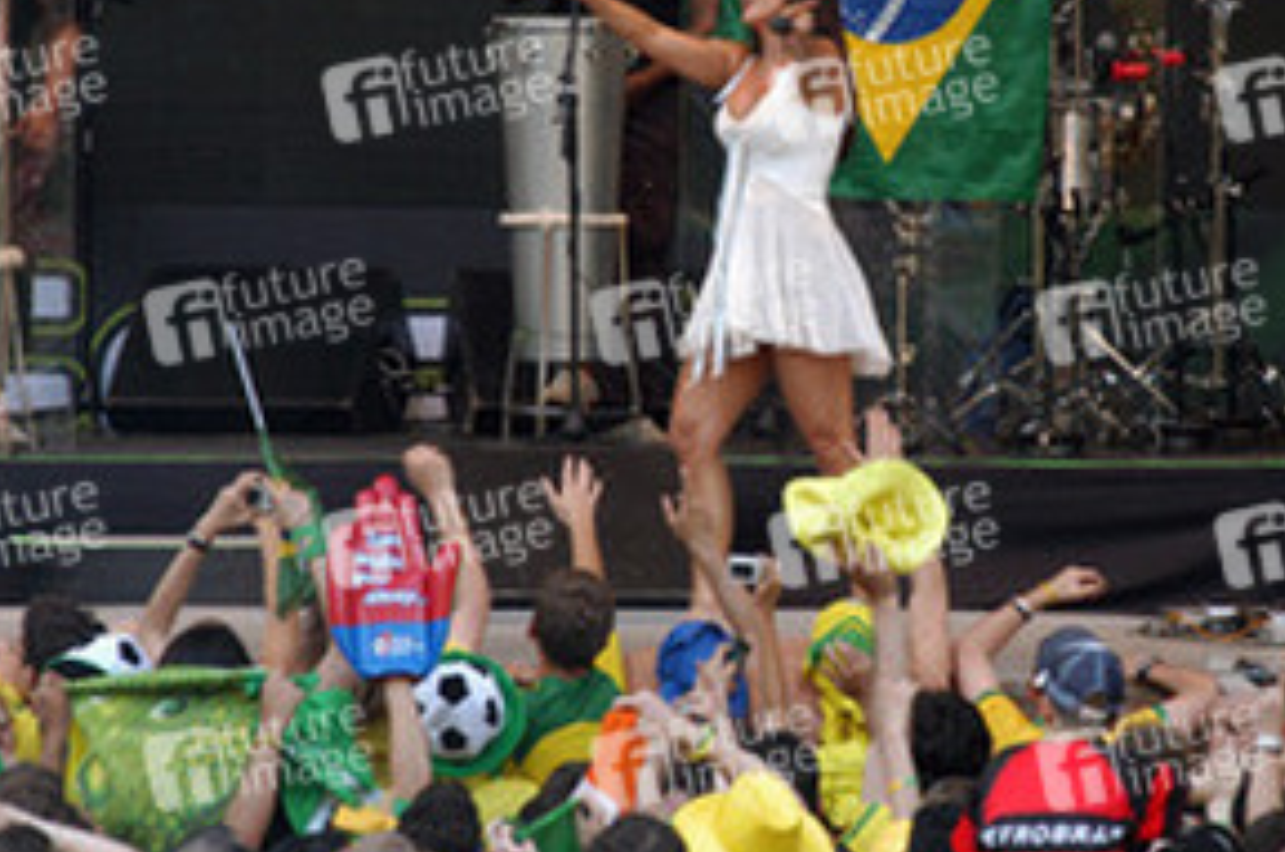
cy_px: 424
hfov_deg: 4.4
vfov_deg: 2.9
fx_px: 16748
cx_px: 765
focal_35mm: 470
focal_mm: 200
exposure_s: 1/100
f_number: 4.5
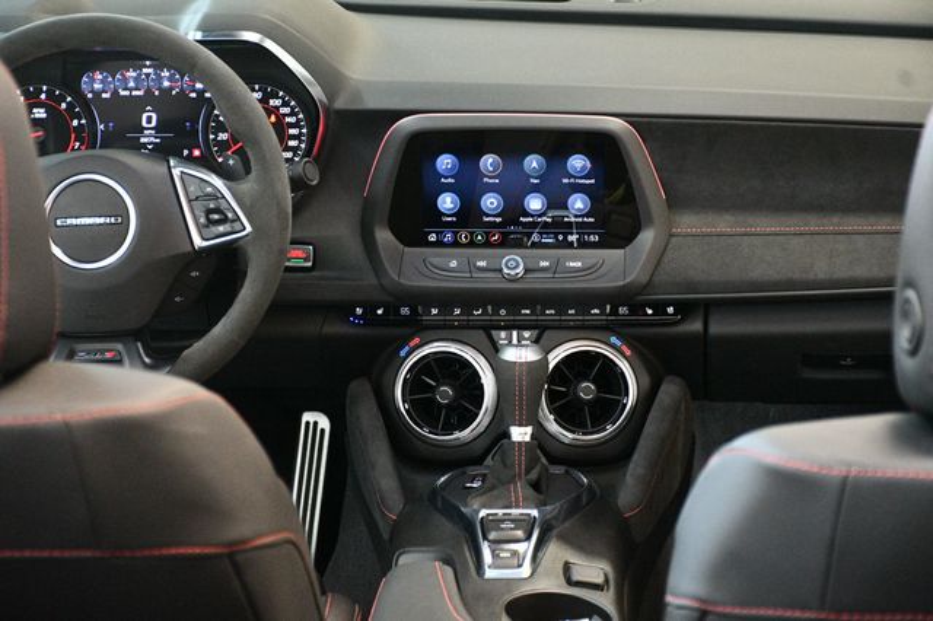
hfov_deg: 21.9
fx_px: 2409
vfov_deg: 14.7
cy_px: 310
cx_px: 466
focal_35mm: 93
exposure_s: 1/60
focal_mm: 62
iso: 5000
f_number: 5
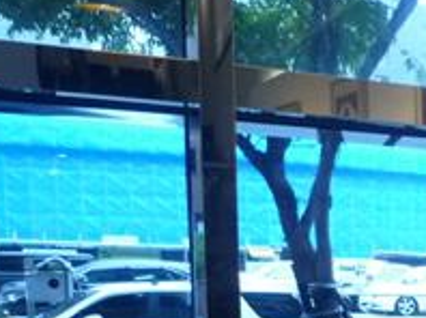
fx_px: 996
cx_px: 590
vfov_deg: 16.8
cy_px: 451
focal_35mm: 81
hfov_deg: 21.3
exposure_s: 1/30
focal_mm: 4.4
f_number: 2.8
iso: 320
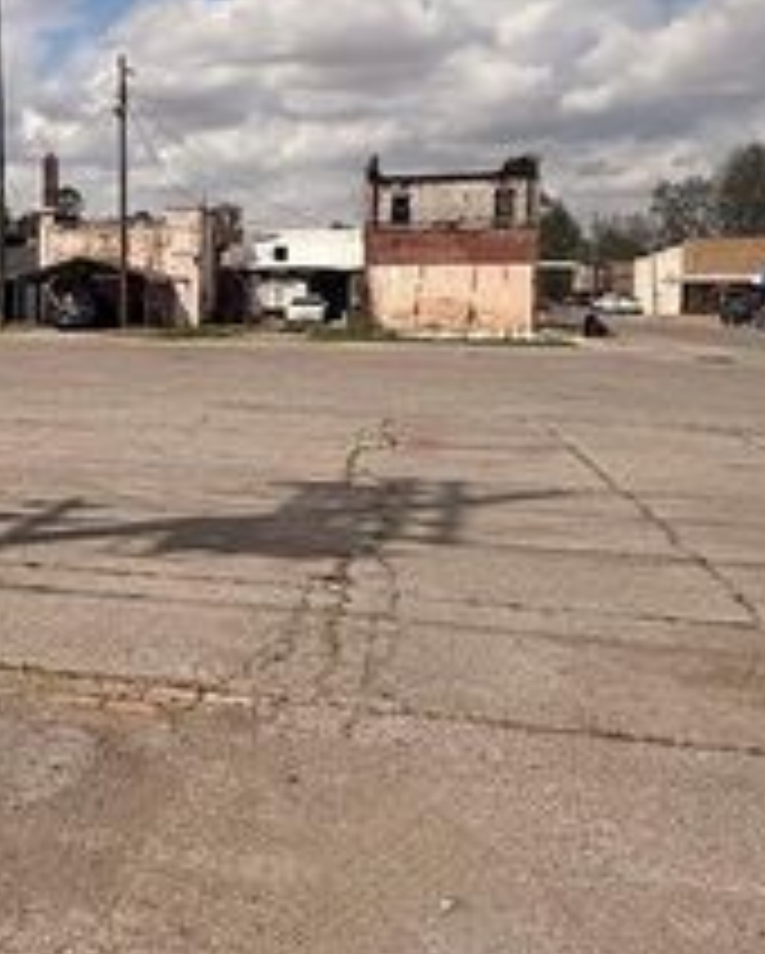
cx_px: -40
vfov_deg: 42.6
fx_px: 1215
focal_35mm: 43
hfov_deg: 31.6
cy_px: 376
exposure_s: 1/4762
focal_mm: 2.22
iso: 50
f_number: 2.2
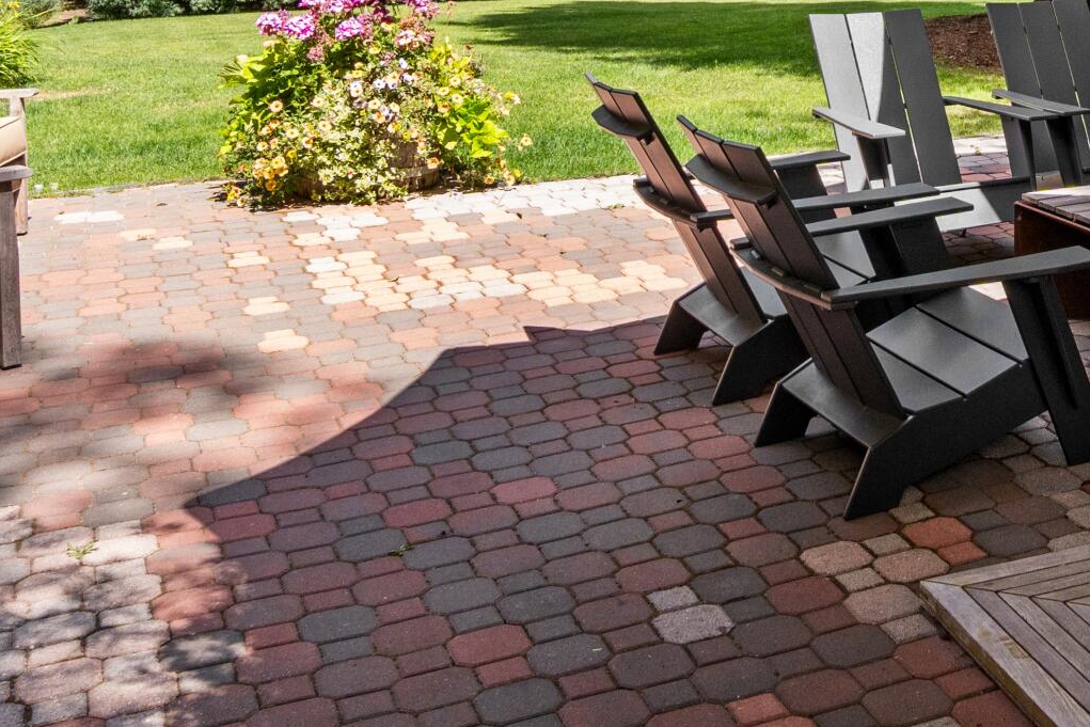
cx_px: 1053
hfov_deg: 37.1
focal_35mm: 48
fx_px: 1468
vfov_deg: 24.8
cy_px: -176
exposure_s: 1/100
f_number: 9
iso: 250
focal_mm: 11
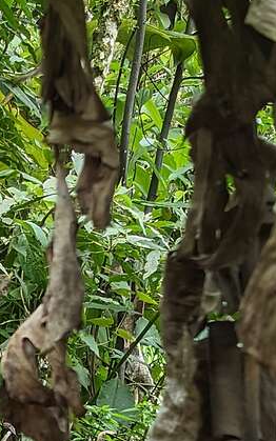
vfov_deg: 11.3
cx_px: -196
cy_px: 750
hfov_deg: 7.3
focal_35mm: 175
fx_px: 2105
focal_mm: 6.81
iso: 39
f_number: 1.85
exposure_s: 1/229
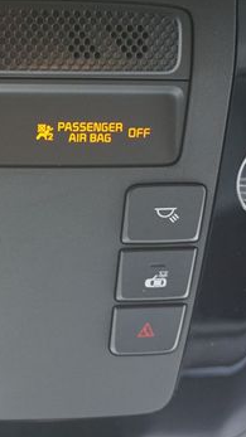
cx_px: -9
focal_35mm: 58
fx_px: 673
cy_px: 223
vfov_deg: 36.0
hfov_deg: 20.0
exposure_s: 1/60
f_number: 4
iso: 800
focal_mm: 20
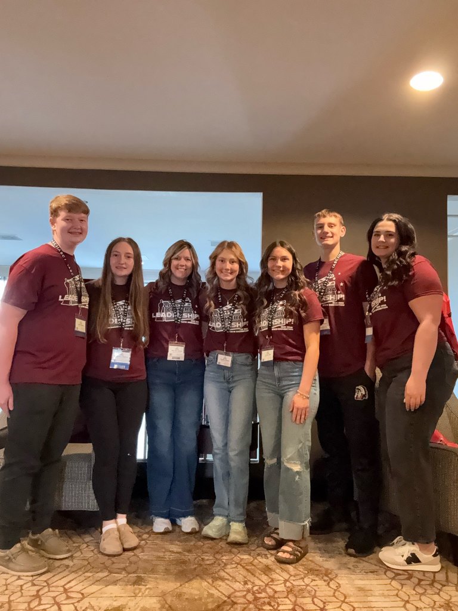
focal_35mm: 30
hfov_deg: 46.8
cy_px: 306
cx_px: 229
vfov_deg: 60.0
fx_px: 529
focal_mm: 2.69
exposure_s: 1/30
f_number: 1.9
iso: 640
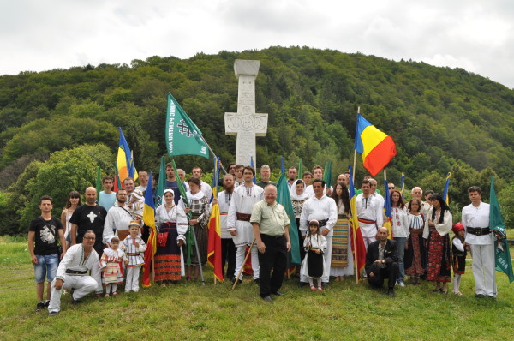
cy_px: 170
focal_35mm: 38
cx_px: 257
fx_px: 535
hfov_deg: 51.4
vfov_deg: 35.4
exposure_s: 1/500
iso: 500
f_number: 11
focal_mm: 25
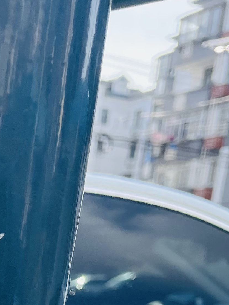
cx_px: -115
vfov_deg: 17.1
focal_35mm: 94
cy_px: 549
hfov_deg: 14.6
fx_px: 829
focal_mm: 4.2
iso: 32
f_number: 1.6
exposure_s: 1/1453
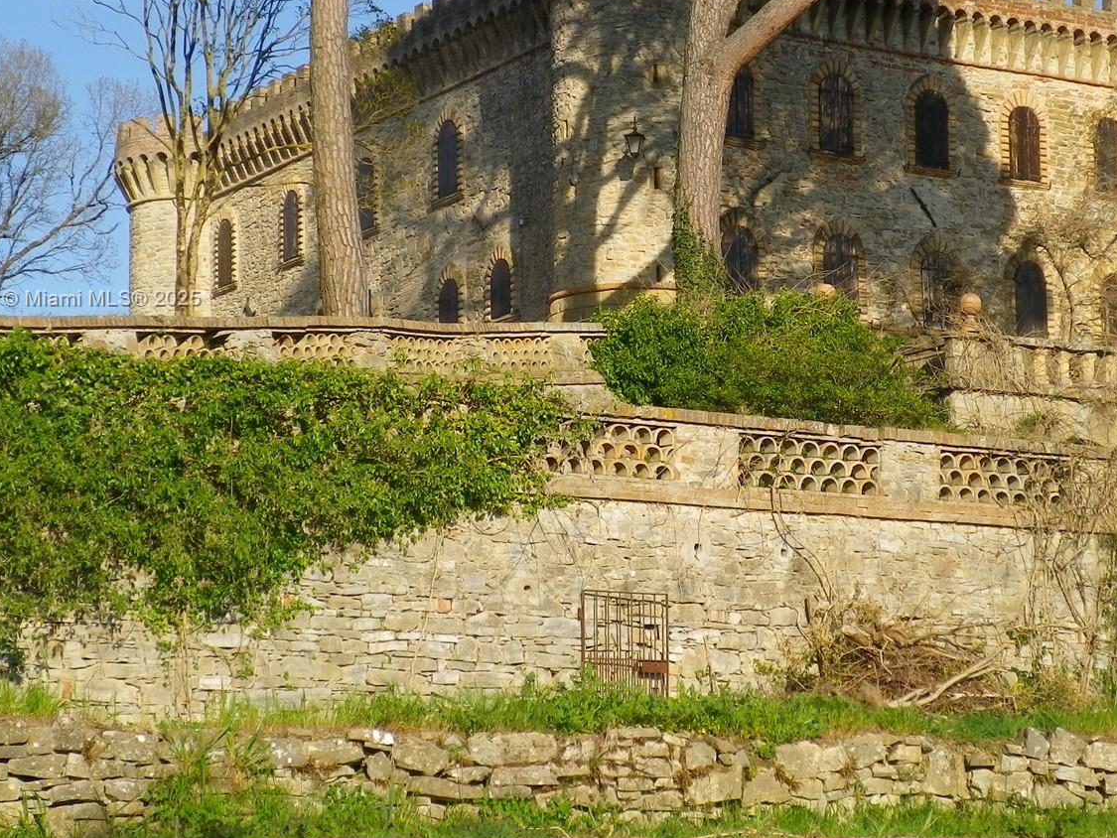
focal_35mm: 101
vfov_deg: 14.6
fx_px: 3259
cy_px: 300
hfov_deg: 19.4
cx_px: 677
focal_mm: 12.76
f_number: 5.9
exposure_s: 1/250
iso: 80
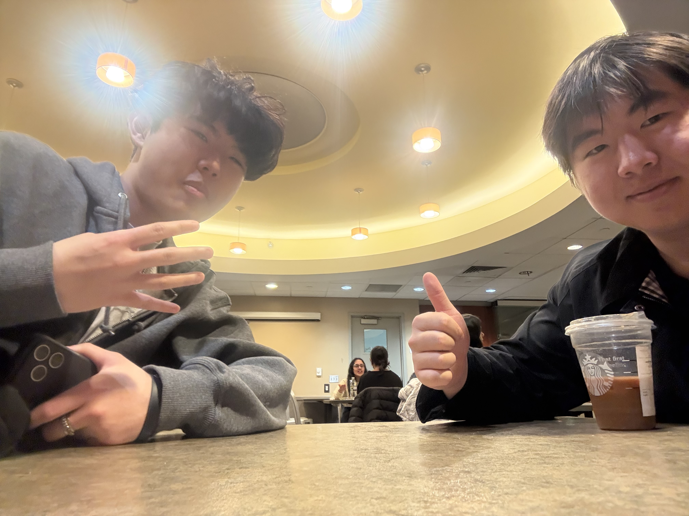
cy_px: 258
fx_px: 458
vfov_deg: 58.9
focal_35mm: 23
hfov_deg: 73.9
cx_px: 344
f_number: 1.9
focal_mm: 2.69
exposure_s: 1/30
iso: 400
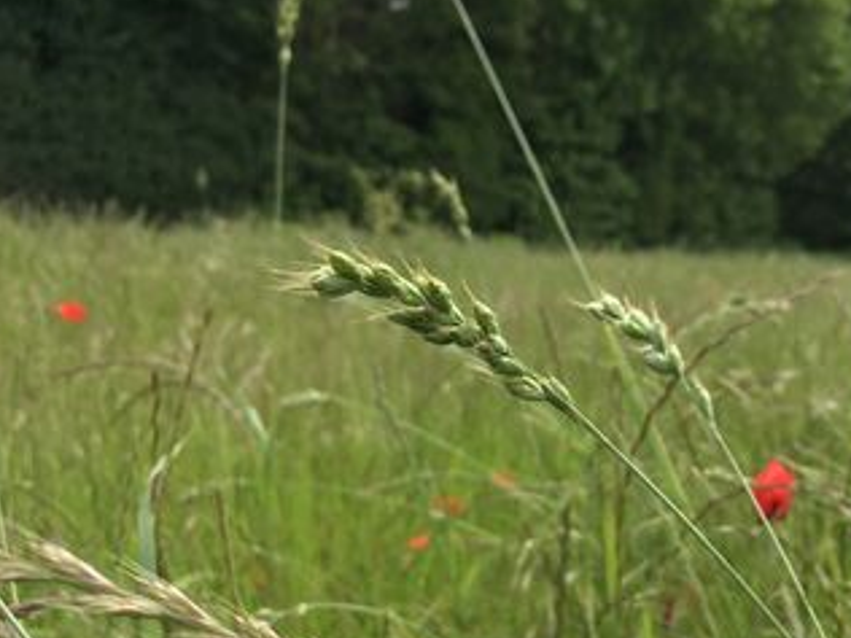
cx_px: 578
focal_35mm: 41
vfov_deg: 35.1
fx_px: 1008
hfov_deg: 45.0
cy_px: 343
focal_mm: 4.15
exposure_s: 1/769
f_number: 2.2
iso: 25
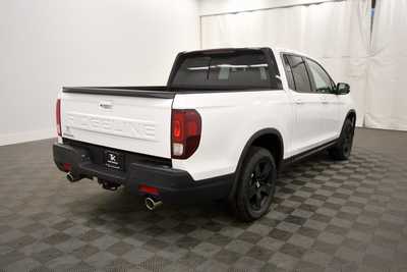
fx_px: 305
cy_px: 136
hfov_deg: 67.4
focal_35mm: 27
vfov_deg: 48.0
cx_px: 204
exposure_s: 1/160
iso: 800
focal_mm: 18
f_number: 5.3
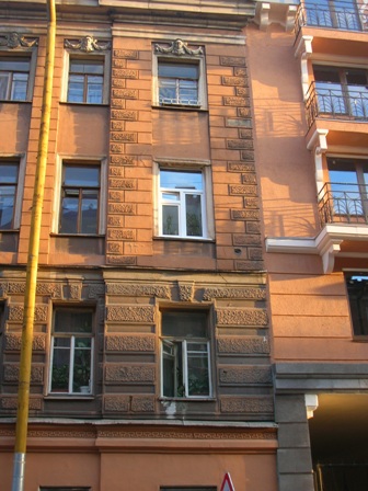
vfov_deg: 39.7
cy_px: 246
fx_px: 680
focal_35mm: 48
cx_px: 184
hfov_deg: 30.3
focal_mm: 8
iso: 50
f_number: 3.2
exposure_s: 1/54.4
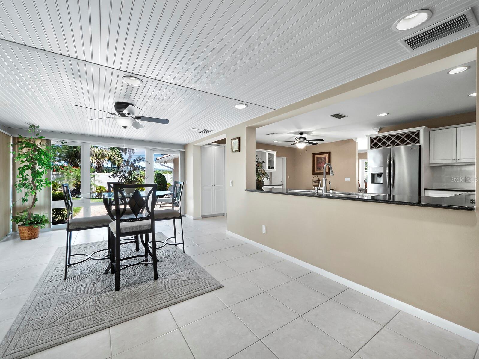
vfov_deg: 85.7
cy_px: 180
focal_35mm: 14
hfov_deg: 102.1
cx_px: 240
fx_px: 194
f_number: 11
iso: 400
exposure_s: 1/6
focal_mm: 7
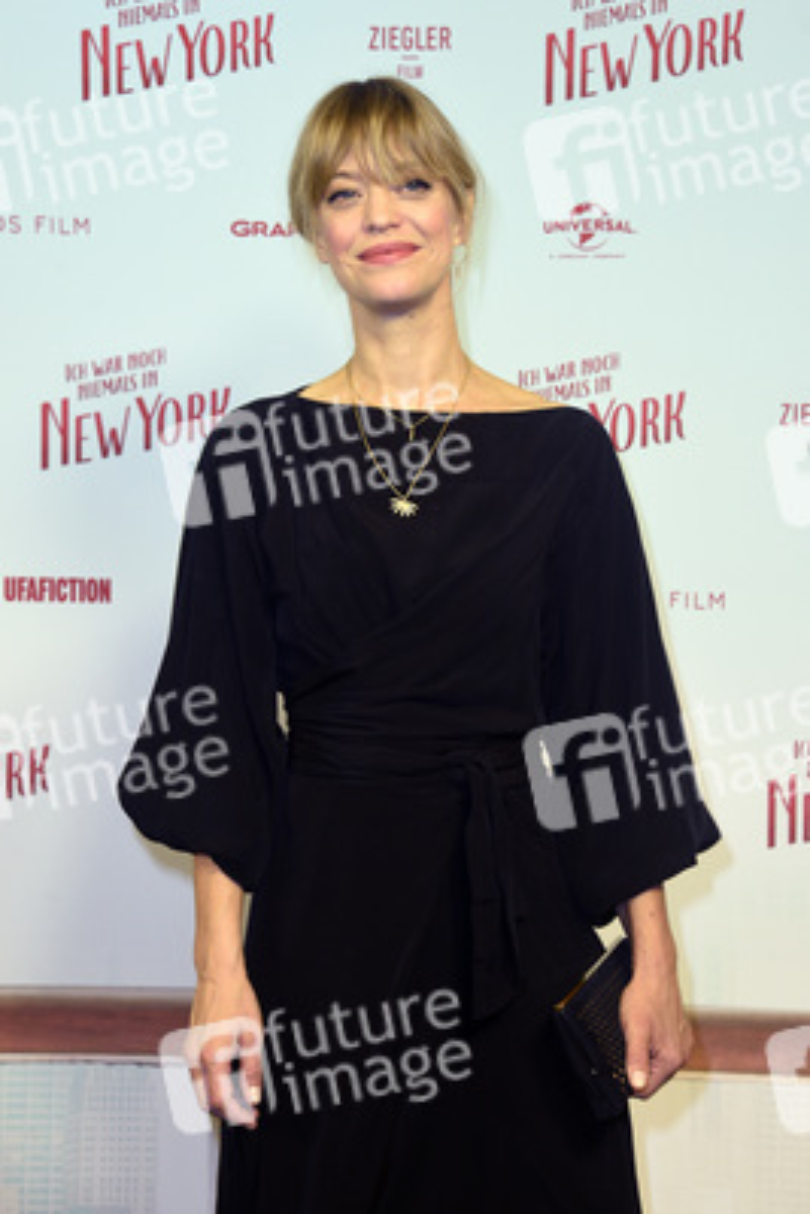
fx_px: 2866
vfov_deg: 23.9
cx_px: 405
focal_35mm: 85
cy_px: 607
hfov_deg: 16.1
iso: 1250
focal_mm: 85
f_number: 5.6
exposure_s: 1/160
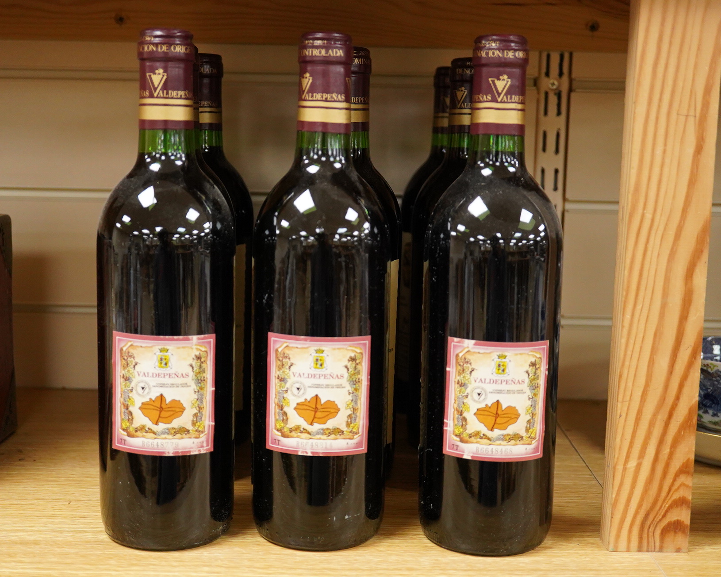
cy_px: 289
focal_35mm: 51
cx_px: 336
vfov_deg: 29.7
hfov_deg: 36.6
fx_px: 1088
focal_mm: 30
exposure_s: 1/250
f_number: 3.5
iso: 2500
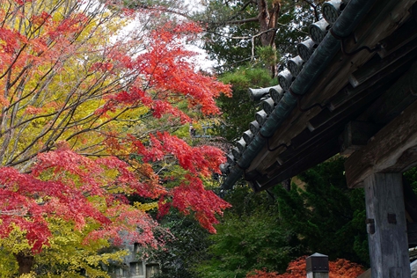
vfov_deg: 24.6
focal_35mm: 54
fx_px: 627
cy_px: 224
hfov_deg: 36.0
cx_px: 111
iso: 100
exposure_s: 1/80
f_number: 5.6
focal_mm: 21.4
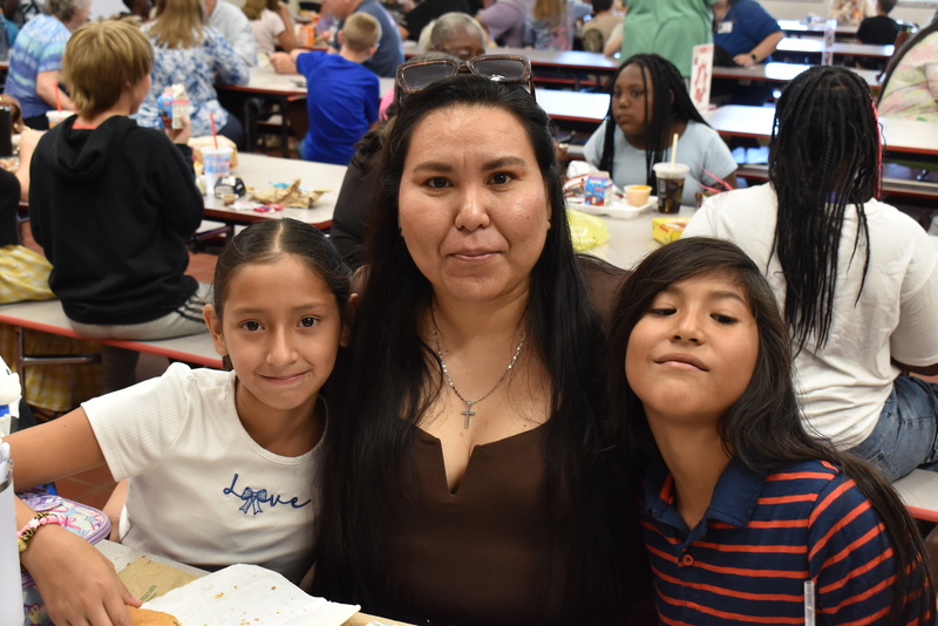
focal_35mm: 51
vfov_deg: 26.5
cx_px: 469
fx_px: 1329
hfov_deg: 38.9
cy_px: 313
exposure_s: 1/50
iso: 1000
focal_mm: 34
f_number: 7.1
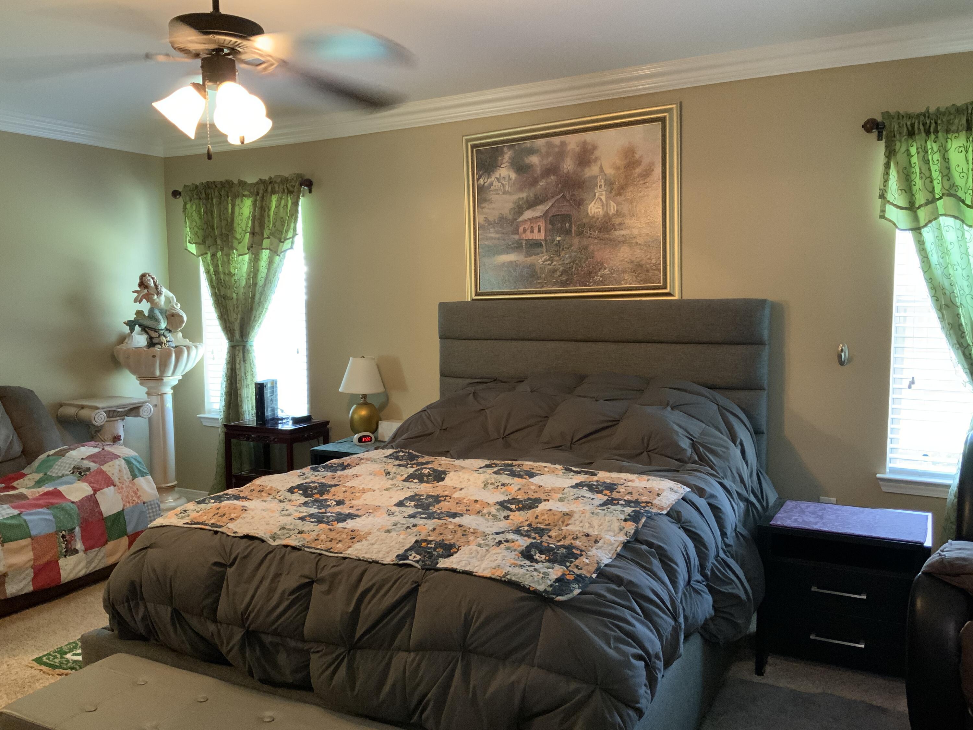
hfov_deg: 61.7
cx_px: 486
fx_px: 815
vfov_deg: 48.2
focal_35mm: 29
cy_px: 365
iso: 250
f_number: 1.8
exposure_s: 1/30
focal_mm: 3
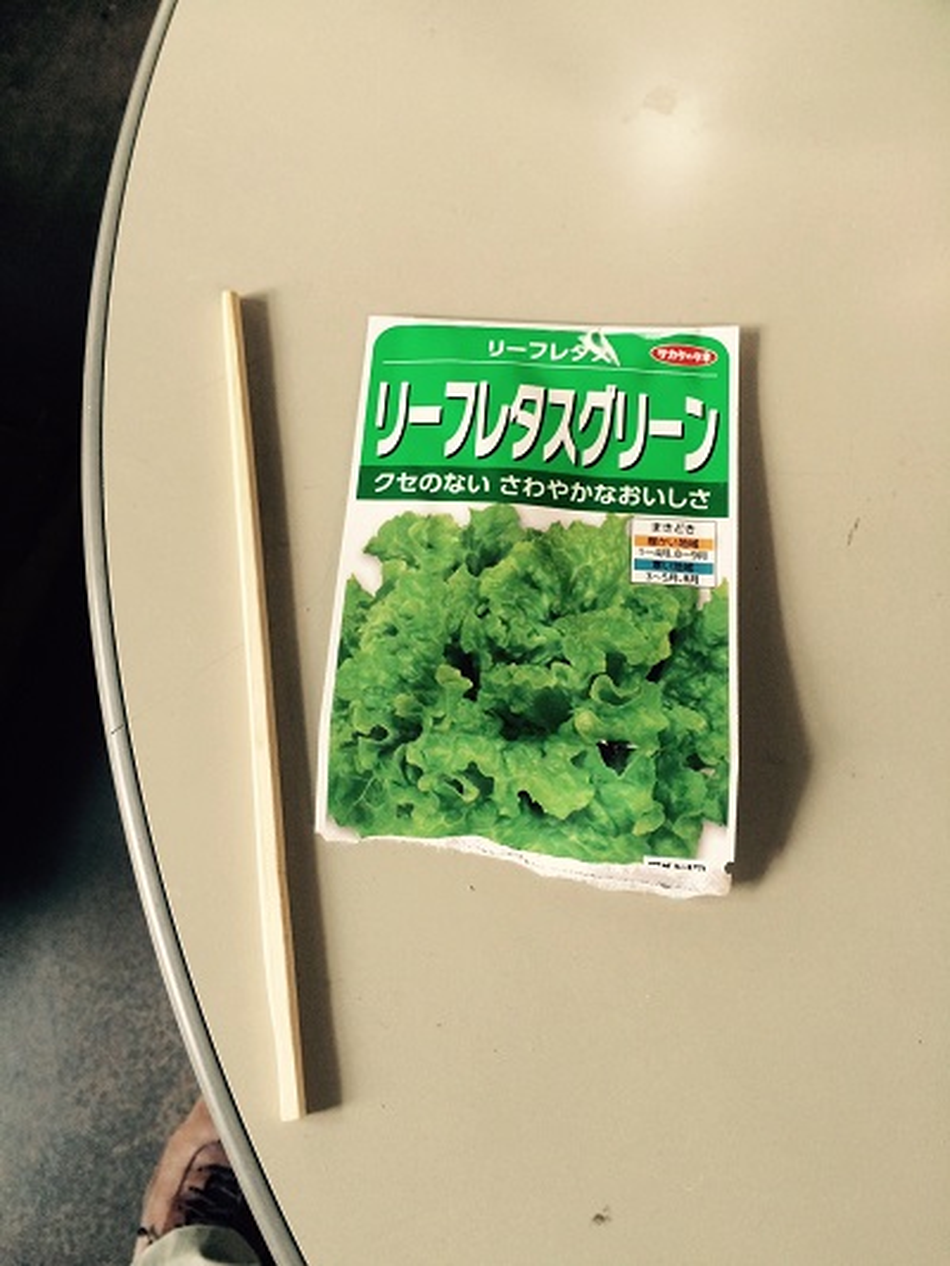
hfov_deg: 48.2
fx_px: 1061
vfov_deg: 61.6
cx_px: 475
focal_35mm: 29
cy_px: 633
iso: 100
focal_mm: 4.15
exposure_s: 1/30
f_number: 2.2
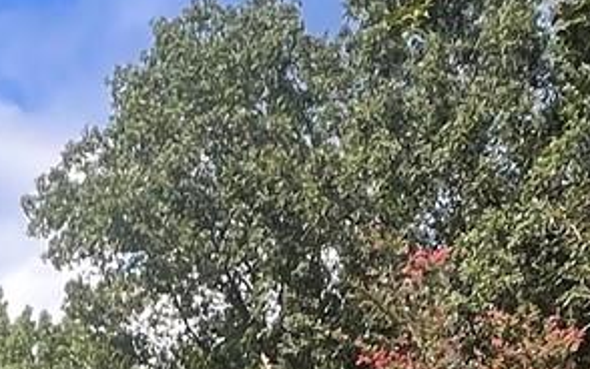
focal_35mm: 96
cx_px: 82
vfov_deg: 11.5
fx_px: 1544
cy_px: 850
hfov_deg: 21.3
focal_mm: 1.57
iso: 32
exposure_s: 1/515
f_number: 1.8
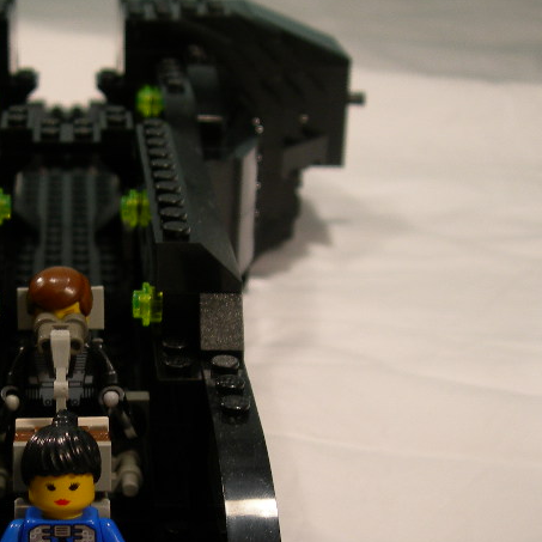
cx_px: 35
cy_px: 395
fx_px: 1346
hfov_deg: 22.1
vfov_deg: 22.6
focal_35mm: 76
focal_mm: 7.8
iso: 50
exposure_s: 1/44
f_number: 2.8
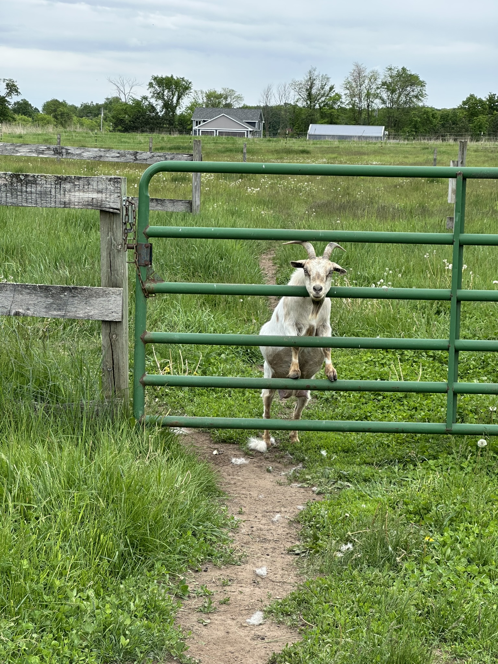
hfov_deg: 19.1
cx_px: 249
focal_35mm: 77
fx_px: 1477
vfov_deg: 25.3
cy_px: 332
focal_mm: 9
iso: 32
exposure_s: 1/241
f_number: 2.8
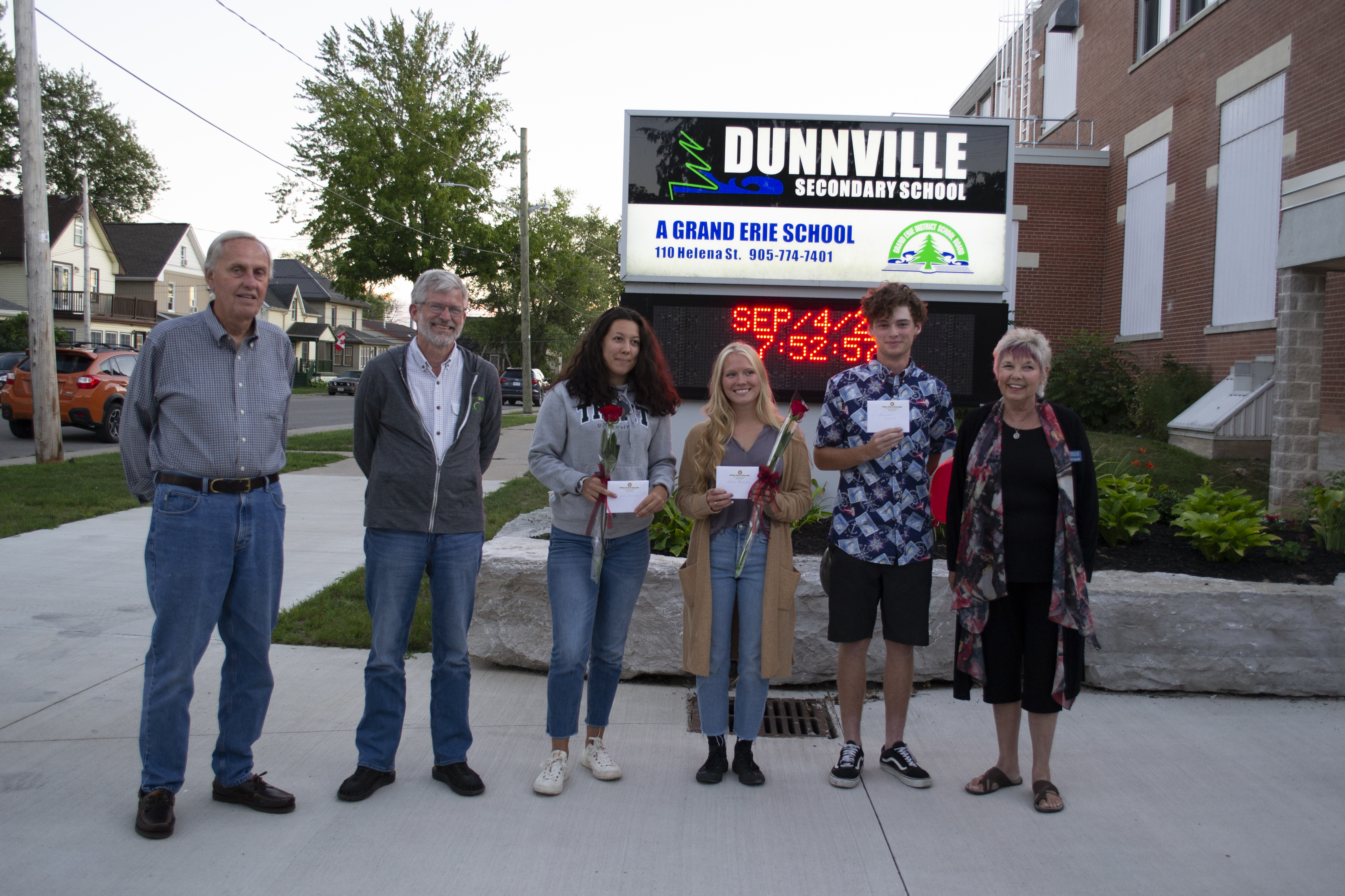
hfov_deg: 57.2
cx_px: 672
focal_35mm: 33
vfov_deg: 40.0
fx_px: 1233
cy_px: 448
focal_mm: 22
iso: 400
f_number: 4
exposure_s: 1/60
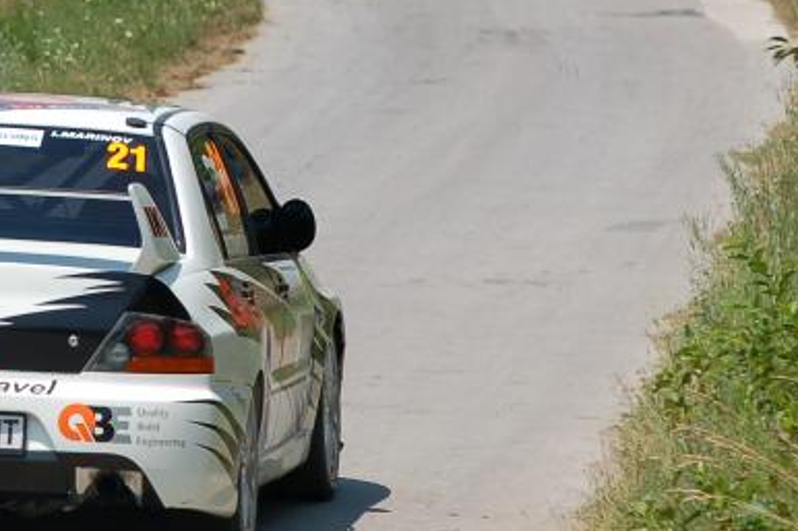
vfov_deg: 2.9
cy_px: 181
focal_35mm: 477
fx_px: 10568
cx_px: 149
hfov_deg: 4.3
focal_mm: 120
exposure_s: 1/1250
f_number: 5
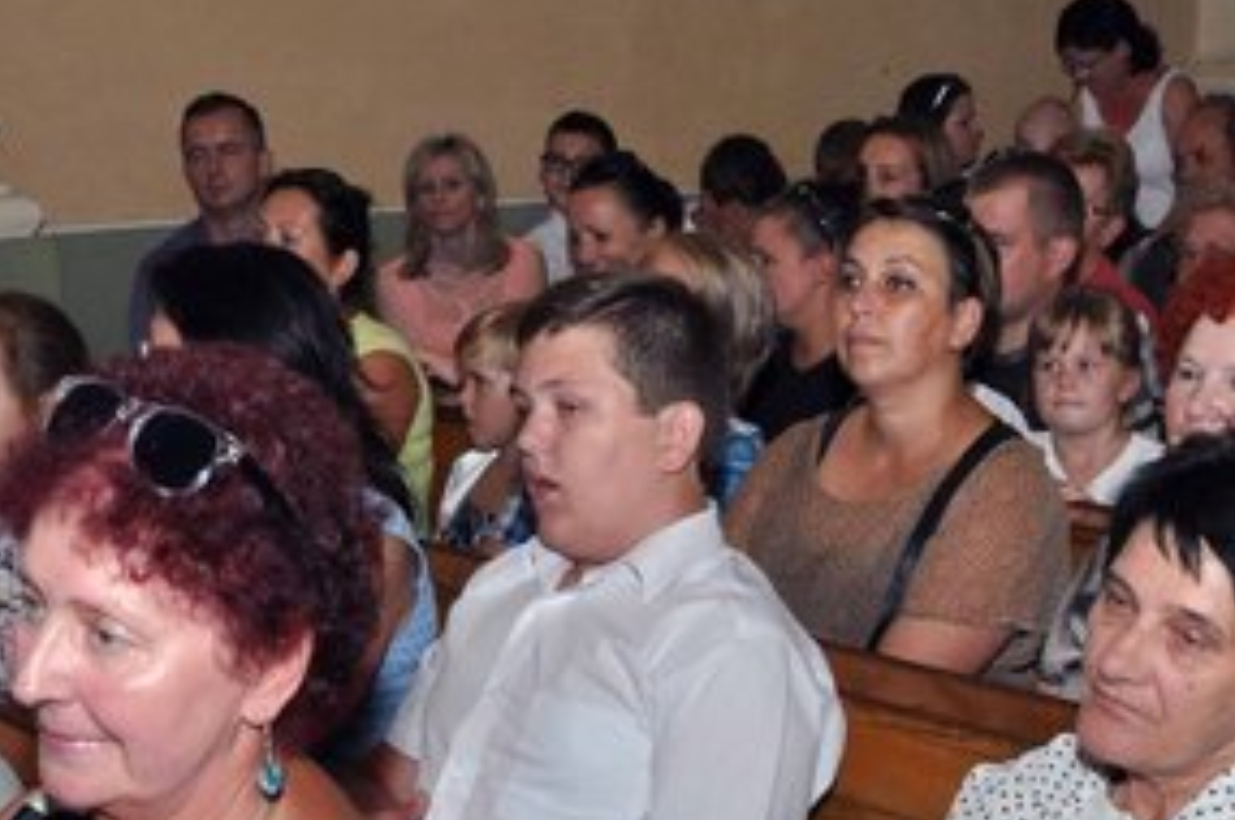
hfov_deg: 27.0
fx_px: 2570
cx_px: 635
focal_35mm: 75
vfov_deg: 17.7
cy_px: 846
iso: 1000
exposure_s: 1/60
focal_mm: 22
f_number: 11
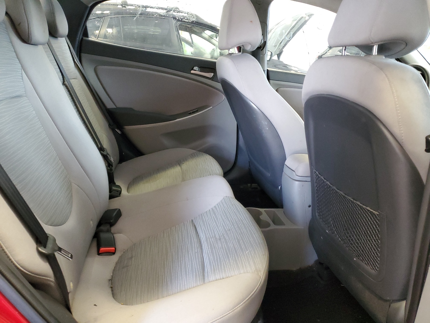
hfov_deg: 67.3
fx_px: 323
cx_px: 215
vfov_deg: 53.1
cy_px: 162
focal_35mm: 26
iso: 379
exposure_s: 1/60.2
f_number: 1.5
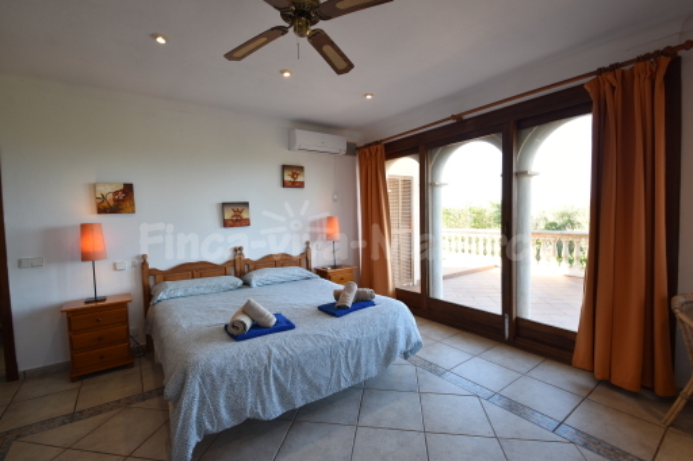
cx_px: 346
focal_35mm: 15
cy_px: 230
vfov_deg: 77.3
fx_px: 289
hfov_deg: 100.4
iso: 100
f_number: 7.1
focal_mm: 10
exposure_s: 1/13
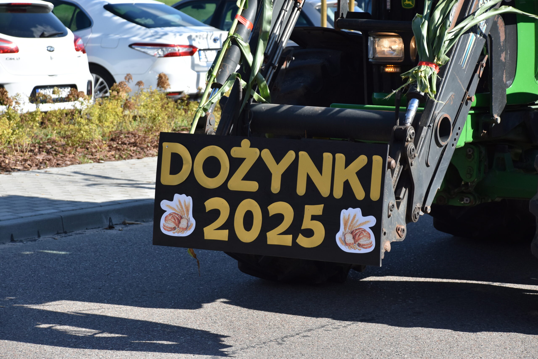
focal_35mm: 135
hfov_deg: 15.2
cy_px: 180
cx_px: 269
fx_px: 2017
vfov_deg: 10.2
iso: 320
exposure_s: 1/1000
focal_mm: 90
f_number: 5.6
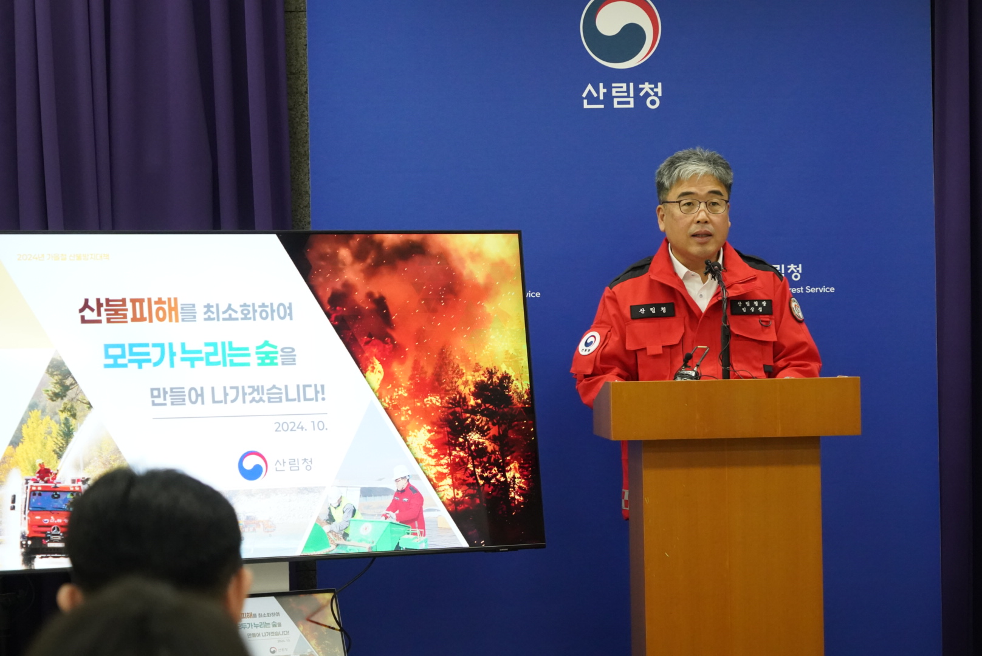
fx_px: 2566
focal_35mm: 94
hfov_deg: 21.7
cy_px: 328
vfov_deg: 14.6
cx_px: 491
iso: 8000
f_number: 6.3
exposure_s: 1/320
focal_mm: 94
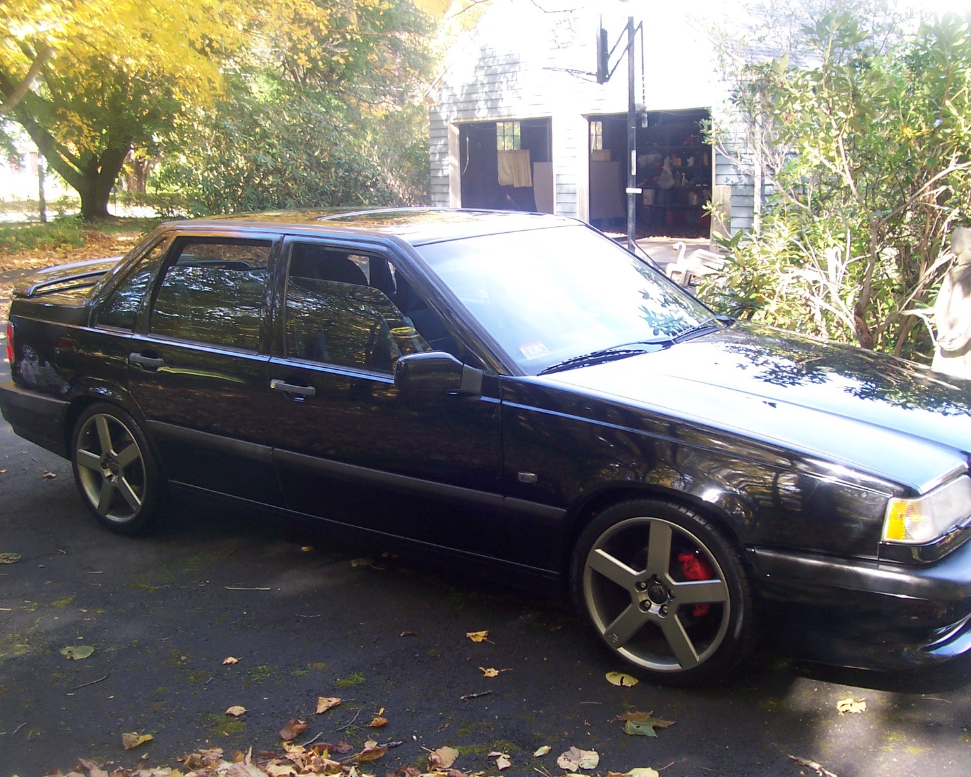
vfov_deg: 38.2
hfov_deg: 46.8
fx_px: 1121
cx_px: 522
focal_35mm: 39
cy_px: 392
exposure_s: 1/60
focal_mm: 5.6
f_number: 2.8
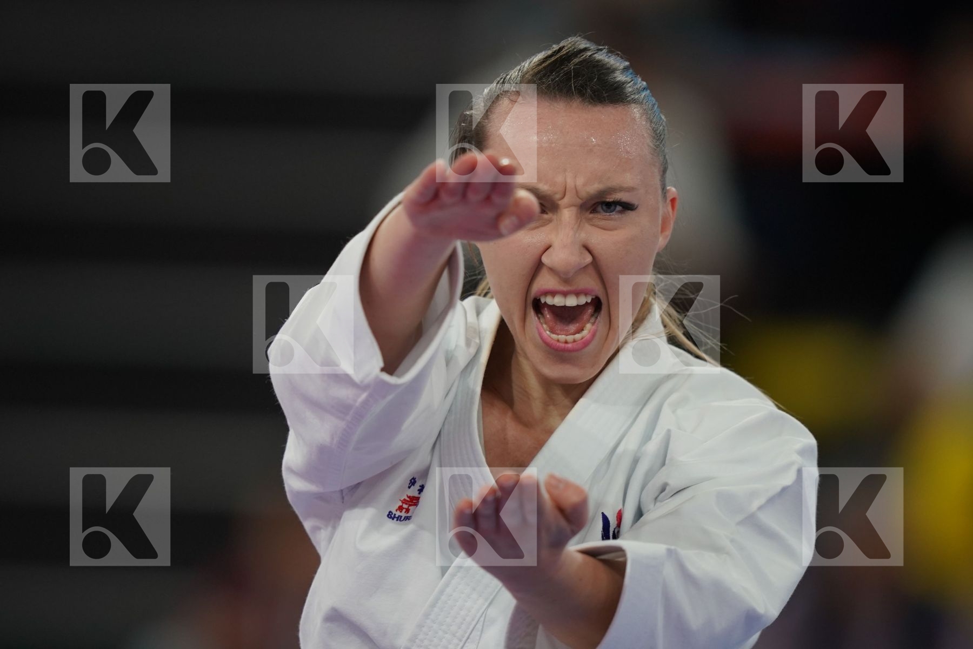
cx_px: 486
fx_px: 16215
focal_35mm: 600
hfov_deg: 3.4
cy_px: 324
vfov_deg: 2.3
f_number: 2.8
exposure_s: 1/500
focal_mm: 400
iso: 800
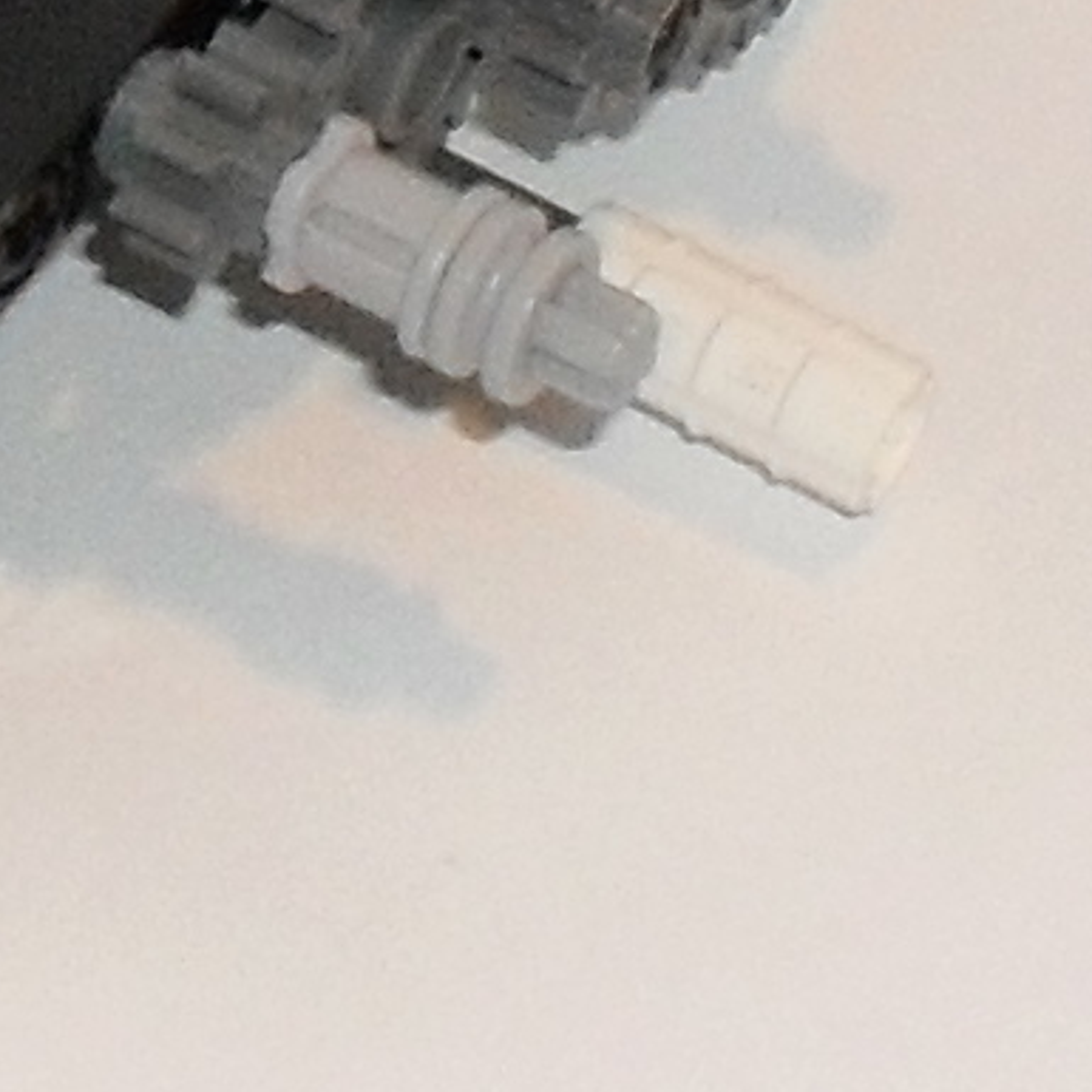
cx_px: -477
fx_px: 4961
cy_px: -505
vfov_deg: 12.0
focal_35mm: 139
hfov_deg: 12.1
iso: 200
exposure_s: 1/45
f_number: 3.2
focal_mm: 6.3
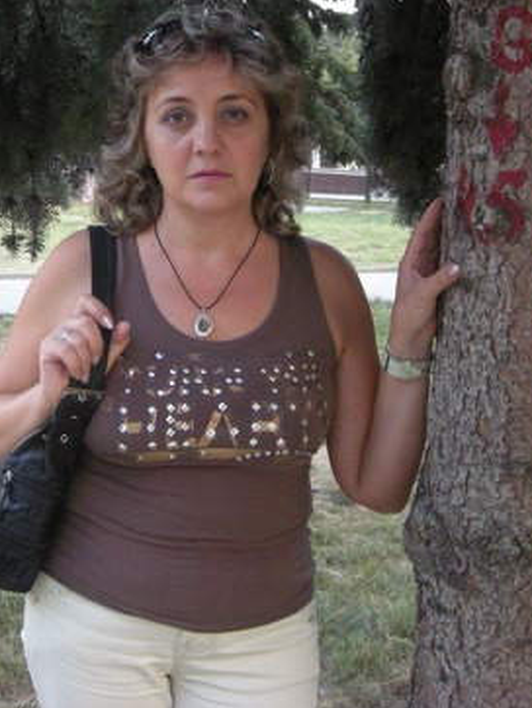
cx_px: 188
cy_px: 129
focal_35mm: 58
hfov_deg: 25.2
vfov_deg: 32.2
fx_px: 1187
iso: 285
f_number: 2.8
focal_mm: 5.7
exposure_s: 1/53
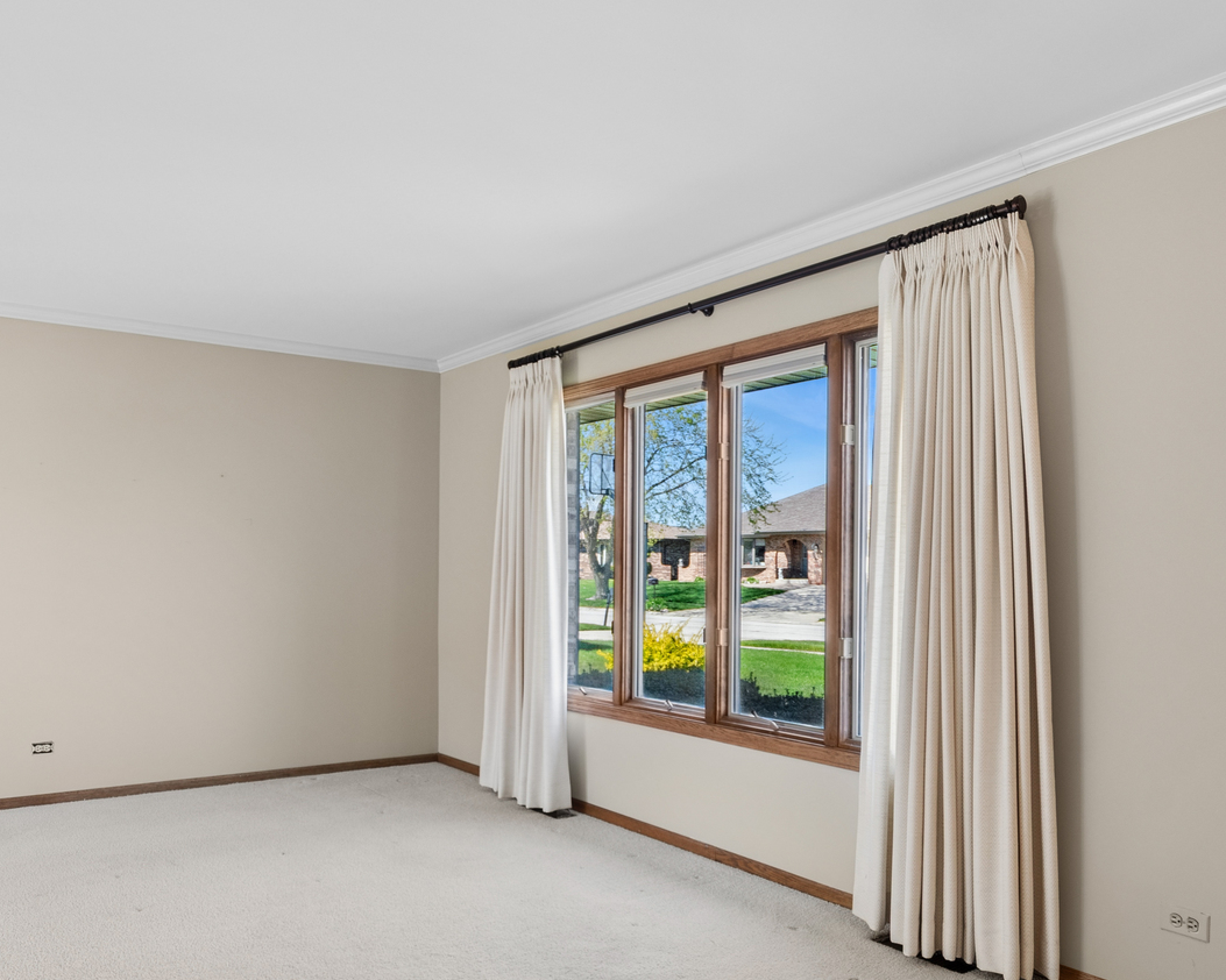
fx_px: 943
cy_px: 595
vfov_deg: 54.5
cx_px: 506
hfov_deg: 65.6
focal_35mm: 26
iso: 250
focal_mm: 12
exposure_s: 1/10
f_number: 8
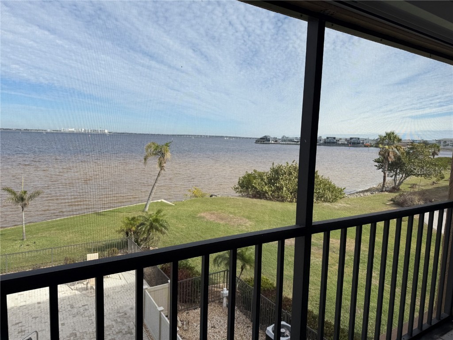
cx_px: 226
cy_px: 170
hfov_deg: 71.6
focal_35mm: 24
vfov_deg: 56.8
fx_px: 314
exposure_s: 1/3759
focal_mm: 6.76
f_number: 1.78
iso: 80
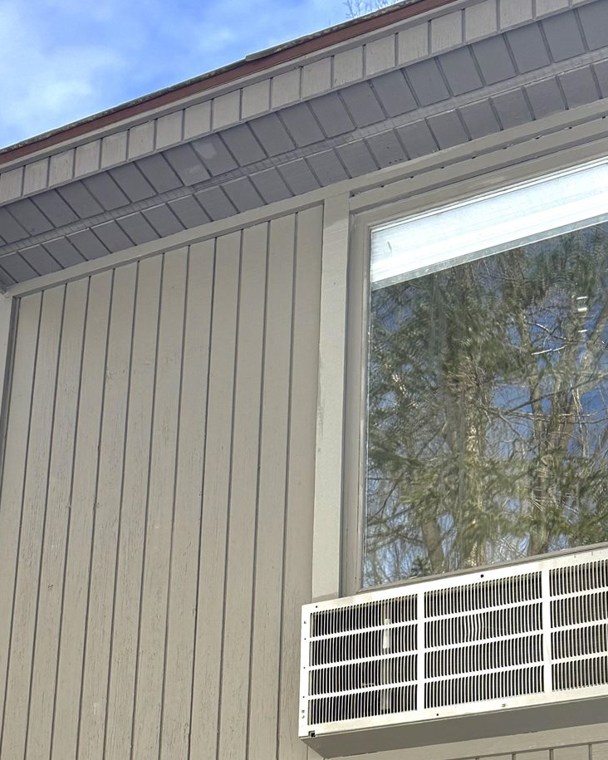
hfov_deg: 25.8
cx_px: 260
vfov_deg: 29.2
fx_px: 1327
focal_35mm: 59
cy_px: 816
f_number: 1.78
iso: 100
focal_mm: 6.76
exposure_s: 1/1689
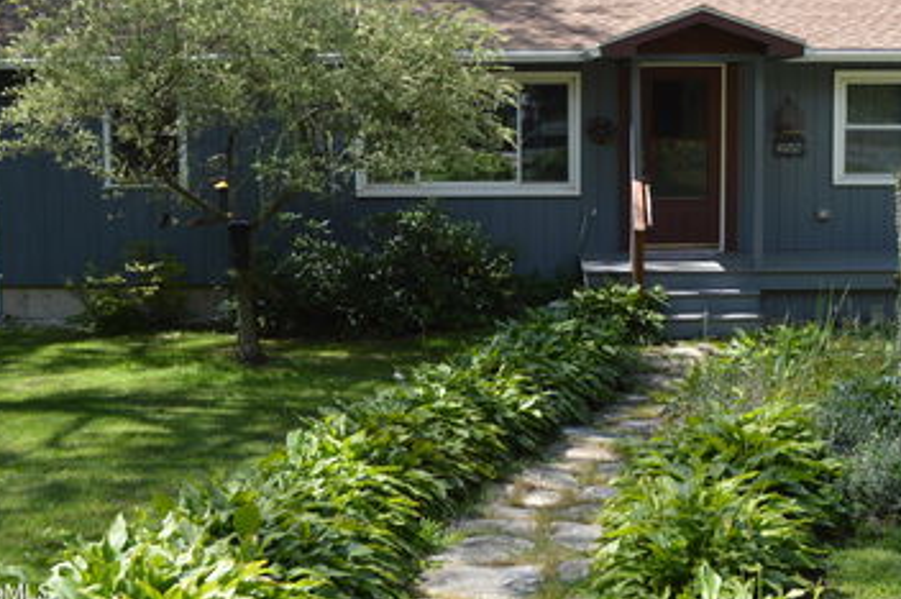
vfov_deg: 27.8
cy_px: 197
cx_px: 555
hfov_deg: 40.9
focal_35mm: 48
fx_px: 1200
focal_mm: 22
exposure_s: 1/125
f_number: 5.6
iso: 100
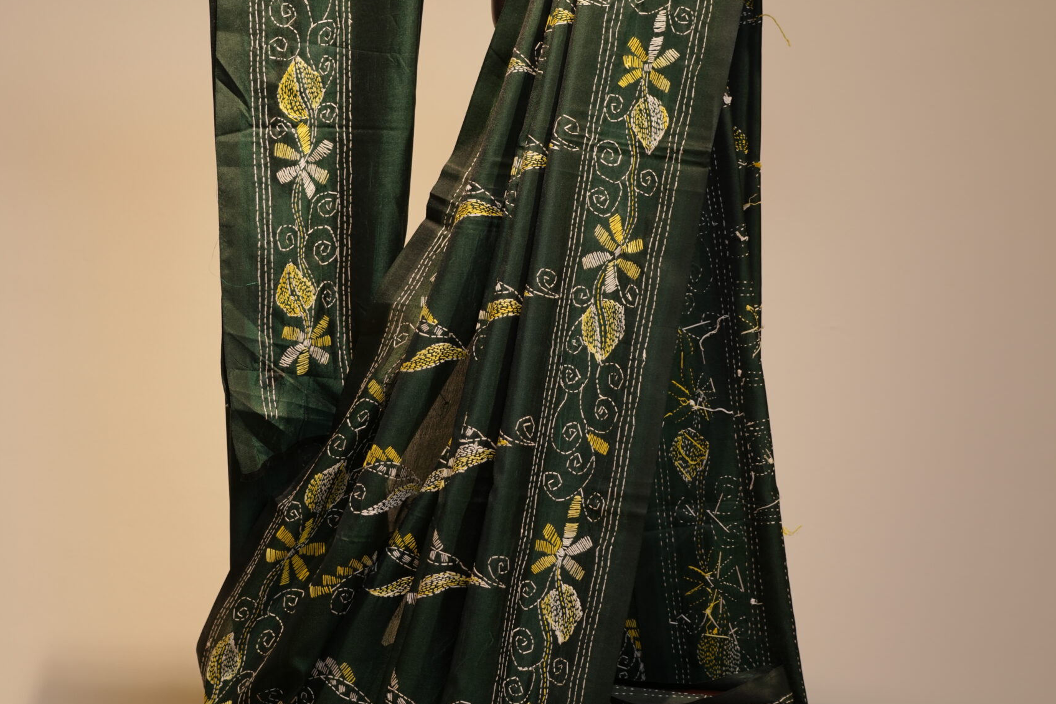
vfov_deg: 17.0
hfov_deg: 25.4
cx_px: 530
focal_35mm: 80
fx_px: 2347
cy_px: 210
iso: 320
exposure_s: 1/100
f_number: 4
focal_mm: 53
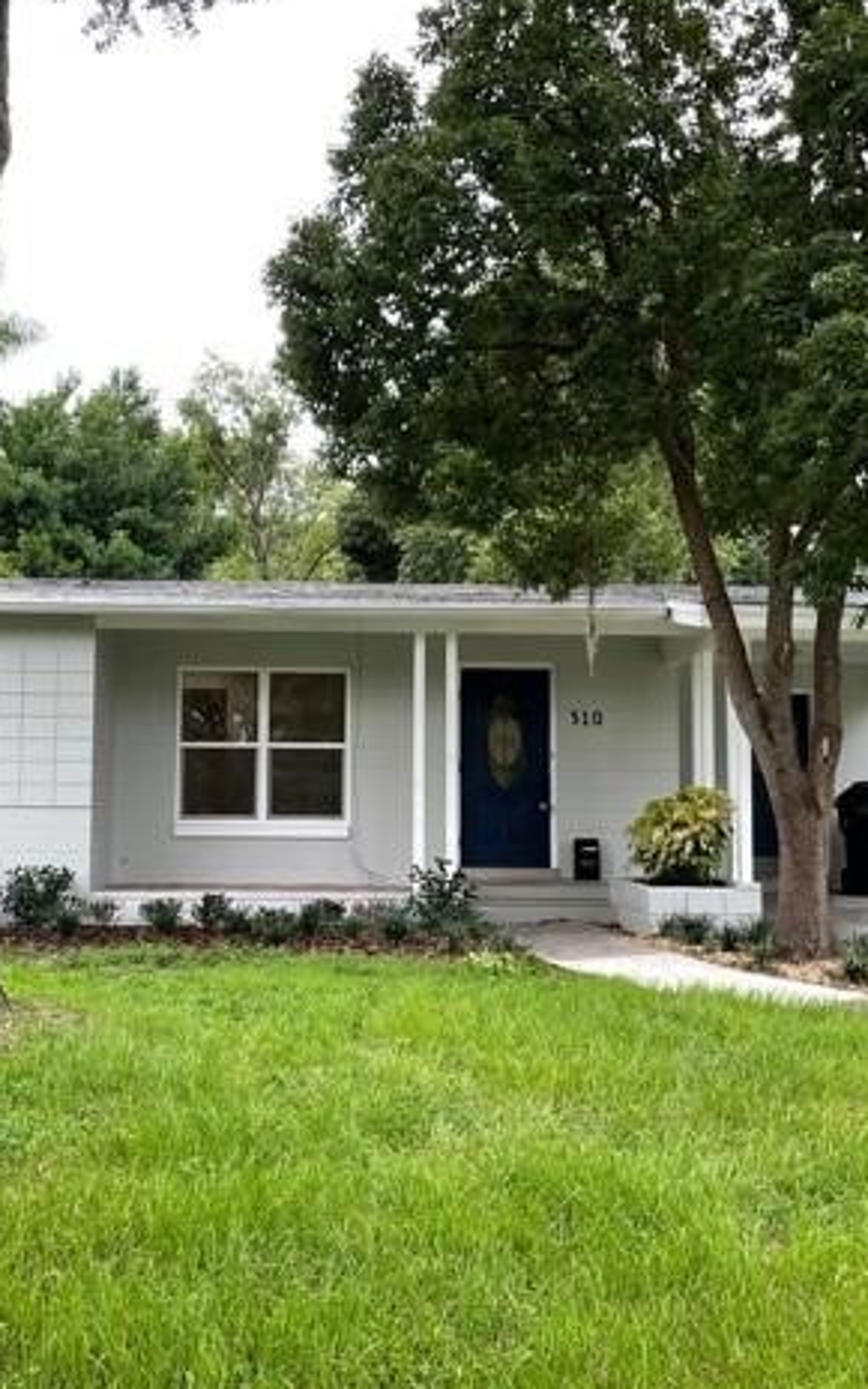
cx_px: 368
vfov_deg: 51.5
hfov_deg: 33.5
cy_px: 677
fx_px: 1438
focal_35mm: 38
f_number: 1.6
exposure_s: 1/121
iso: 32
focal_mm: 4.2
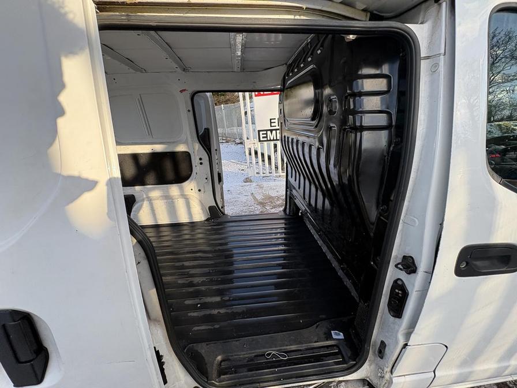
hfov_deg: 102.1
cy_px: 194
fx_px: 209
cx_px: 258
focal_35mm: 14
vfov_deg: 85.7
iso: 40
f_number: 2.2
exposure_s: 1/253
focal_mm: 2.22
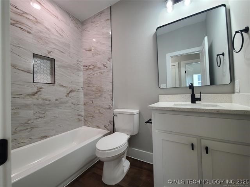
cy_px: 94
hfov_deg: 106.2
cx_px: 125
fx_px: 94
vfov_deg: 89.9
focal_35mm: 13
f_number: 2.2
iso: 125
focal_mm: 2.2
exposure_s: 1/60
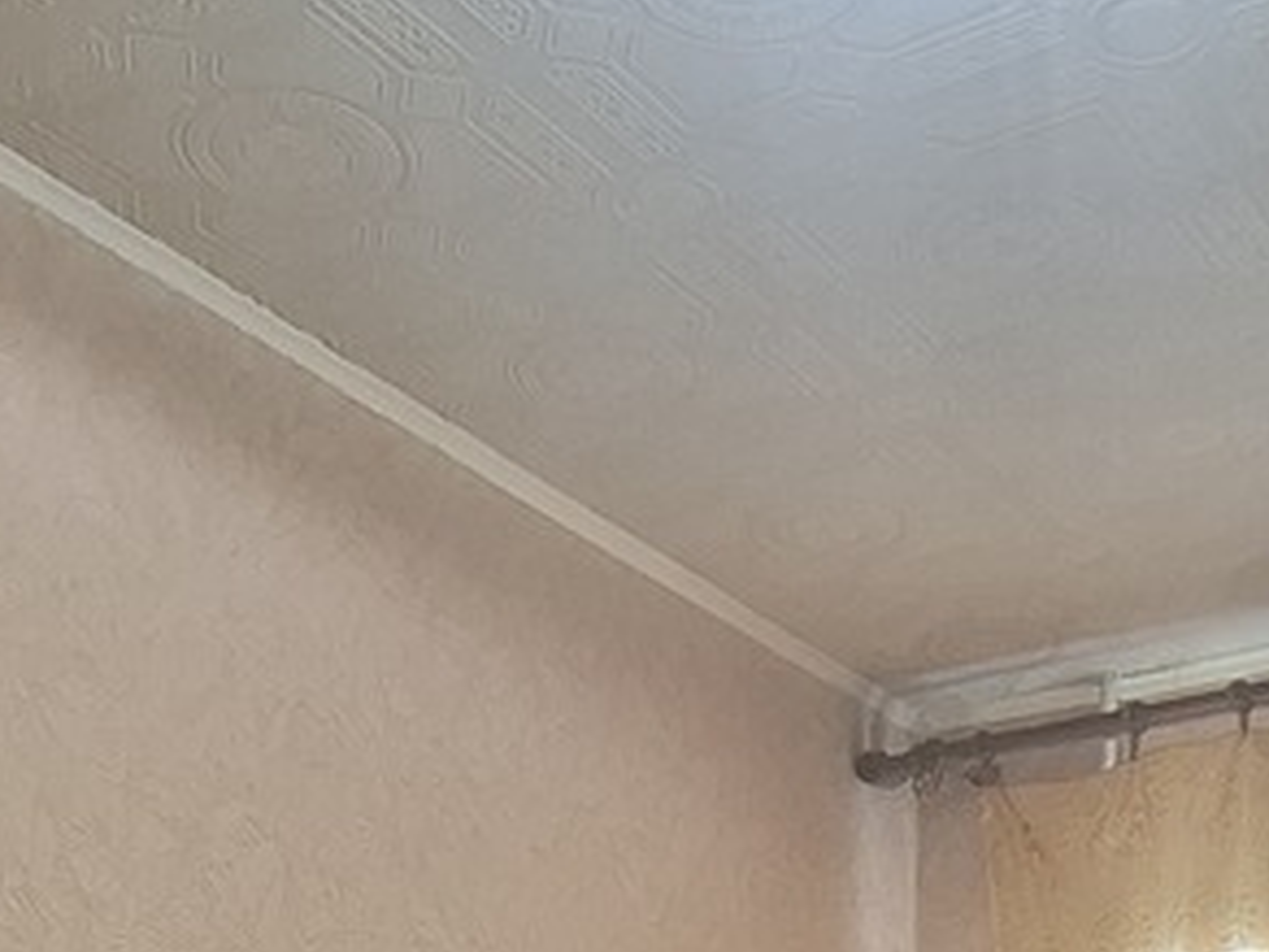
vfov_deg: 17.6
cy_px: 1930
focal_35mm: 57
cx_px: 717
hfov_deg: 33.7
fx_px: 2090
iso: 40
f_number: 2.2
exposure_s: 1/50
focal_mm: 1.74
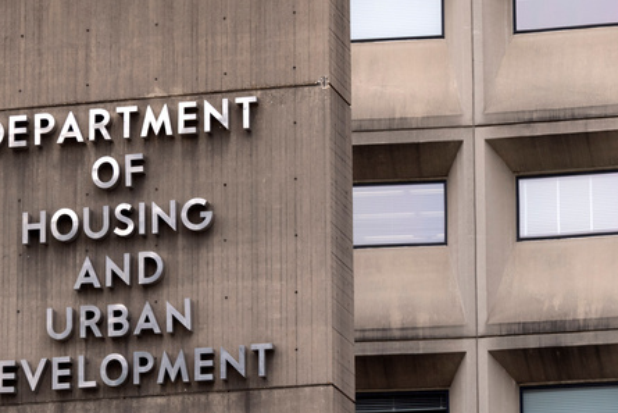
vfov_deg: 5.2
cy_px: 175
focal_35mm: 267
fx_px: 4585
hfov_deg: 7.7
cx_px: 83
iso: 320
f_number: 4
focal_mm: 116
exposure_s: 1/800
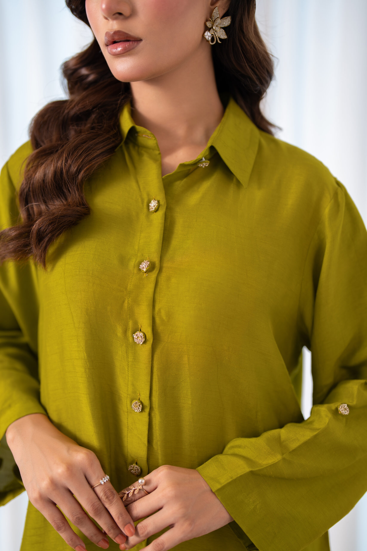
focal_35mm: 50
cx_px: 184
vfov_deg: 39.6
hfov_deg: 27.0
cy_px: 276
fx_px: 764
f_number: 1.6
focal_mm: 50
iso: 200
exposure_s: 1/250
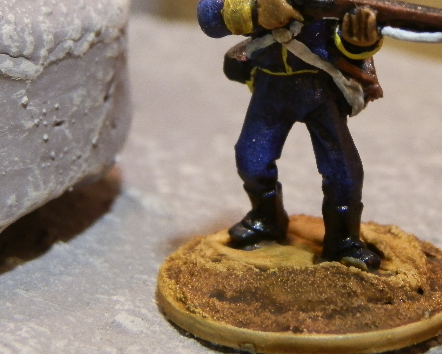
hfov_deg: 15.9
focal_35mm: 121
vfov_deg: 12.6
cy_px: 33
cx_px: 300
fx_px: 1583
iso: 200
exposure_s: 1/15
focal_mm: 10.99
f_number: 3.7
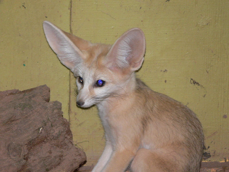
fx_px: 2778
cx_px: 114
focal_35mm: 420
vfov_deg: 3.5
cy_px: 86
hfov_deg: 4.7
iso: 200
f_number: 3.7
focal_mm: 88.8
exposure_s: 1/30
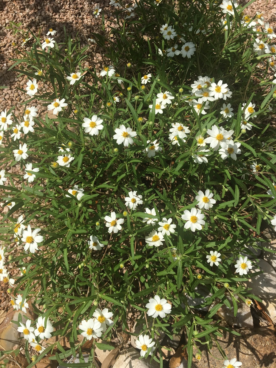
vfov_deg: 61.7
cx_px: 138
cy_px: 184
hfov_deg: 48.2
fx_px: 308
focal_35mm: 29
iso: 25
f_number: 2.2
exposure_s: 1/2331
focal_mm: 4.15
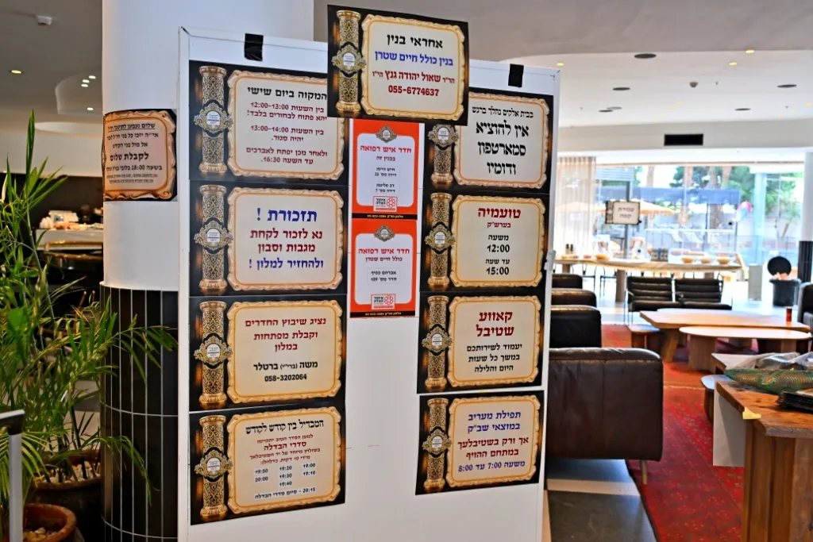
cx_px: 406
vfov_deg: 41.1
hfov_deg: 58.7
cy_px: 271
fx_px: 723
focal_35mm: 32
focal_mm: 32
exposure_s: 1/250
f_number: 4
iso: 800
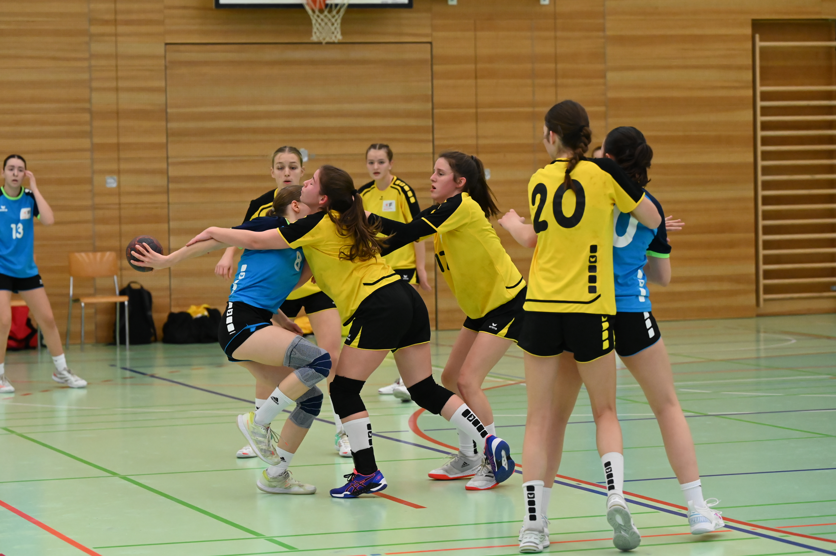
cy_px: 278
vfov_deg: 11.0
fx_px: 2901
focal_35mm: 125
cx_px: 418
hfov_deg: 16.4
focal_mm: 125
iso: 8000
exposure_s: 1/1250
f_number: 5
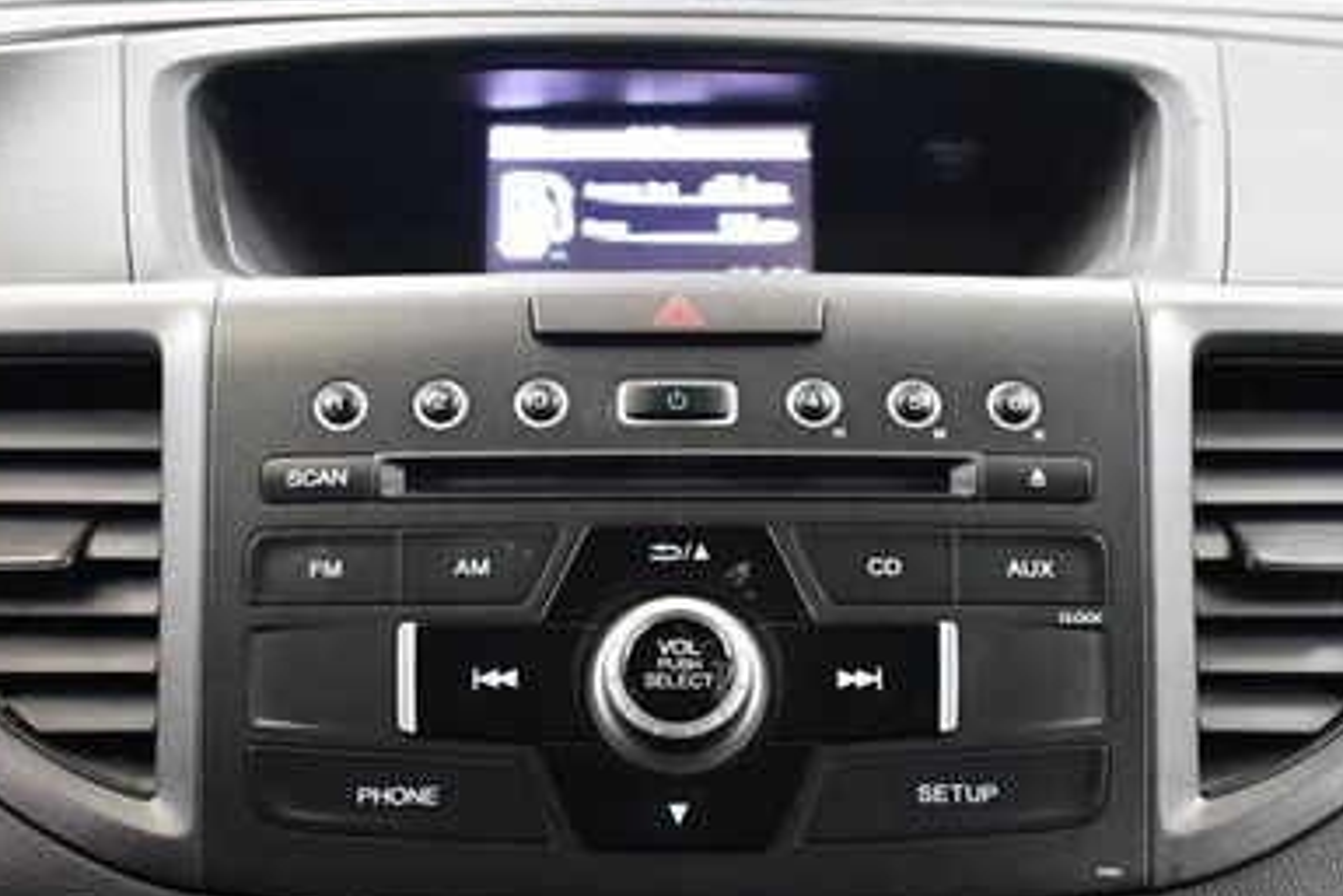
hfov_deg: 33.4
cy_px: 654
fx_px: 2238
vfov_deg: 22.4
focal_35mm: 60
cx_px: 682
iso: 3200
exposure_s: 1/80
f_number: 3.5
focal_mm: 18
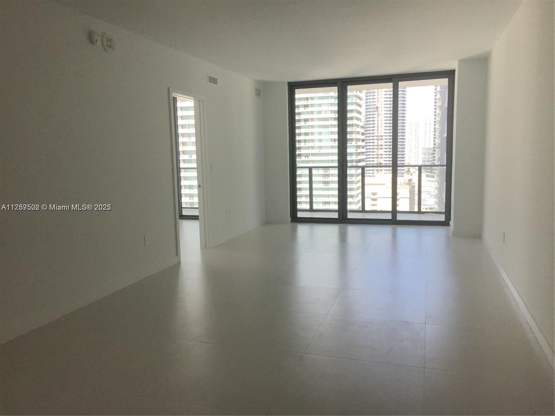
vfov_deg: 48.2
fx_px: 465
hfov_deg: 61.7
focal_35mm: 29
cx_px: 278
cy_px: 208
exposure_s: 1/1130
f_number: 2.2
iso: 125
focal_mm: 4.15
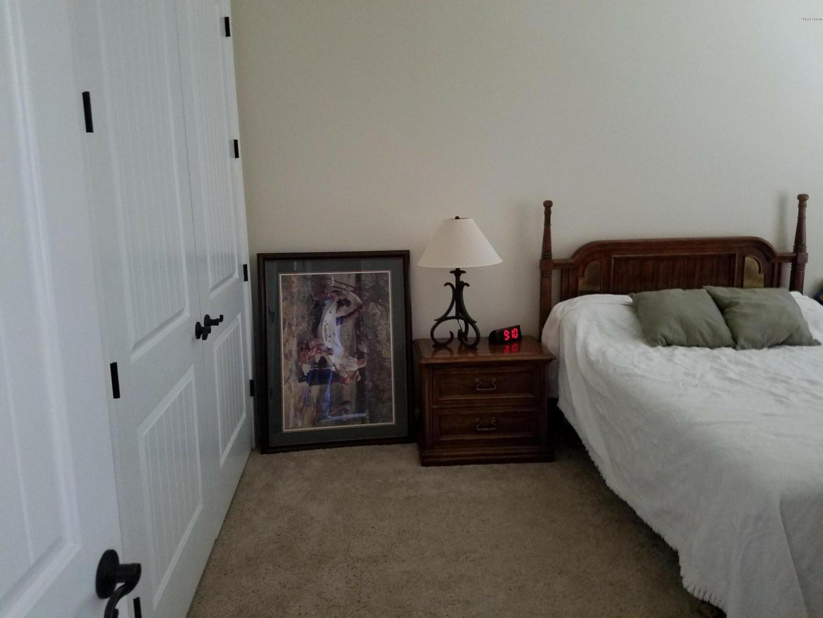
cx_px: 412
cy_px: 309
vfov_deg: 53.1
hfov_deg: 67.3
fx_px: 618
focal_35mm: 26
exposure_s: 1/10
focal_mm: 4.2
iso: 400
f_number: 1.7
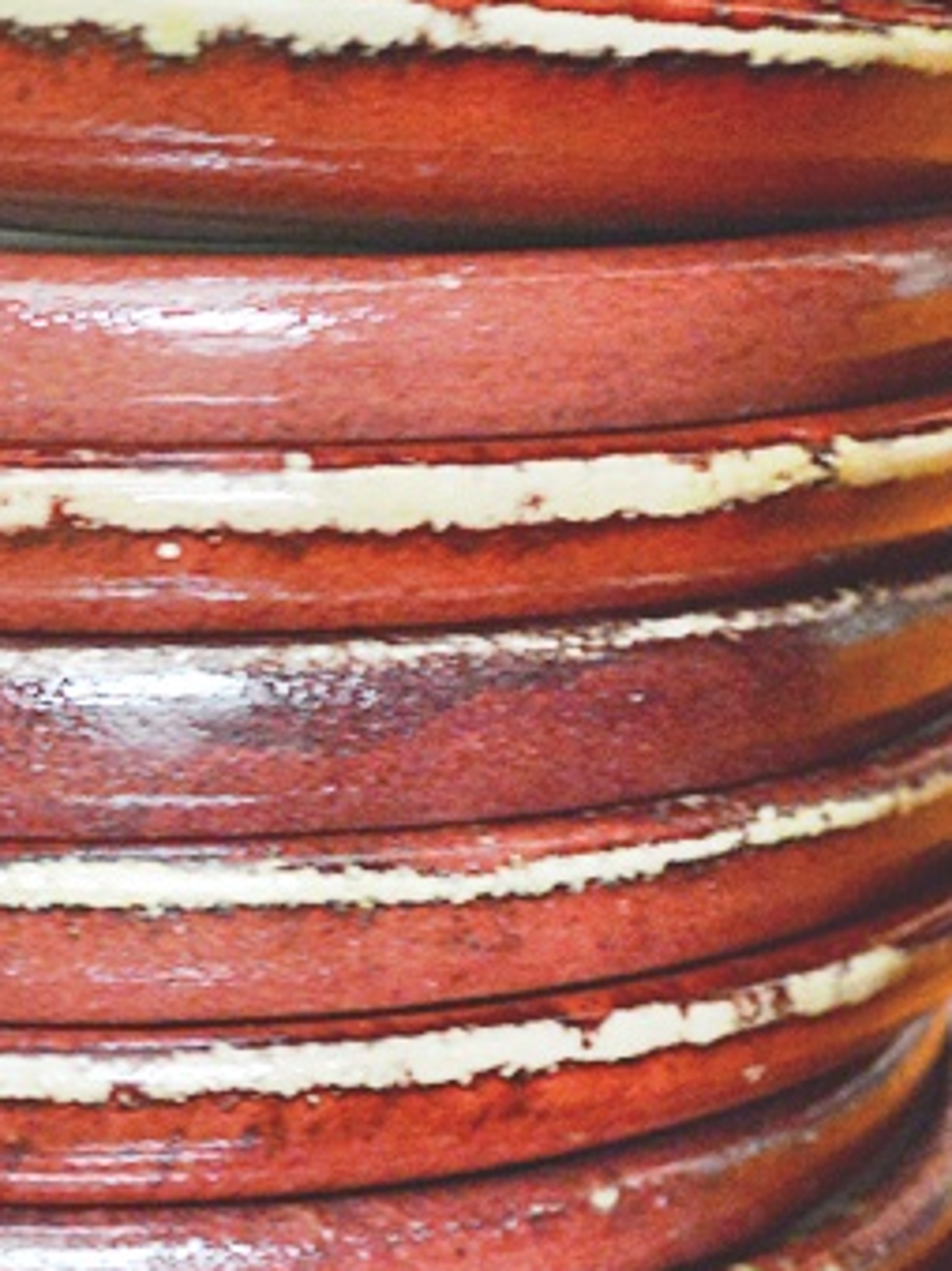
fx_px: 3743
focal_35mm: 102
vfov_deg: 19.2
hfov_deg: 14.3
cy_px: 510
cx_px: -13
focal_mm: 24
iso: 3200
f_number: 4
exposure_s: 1/6
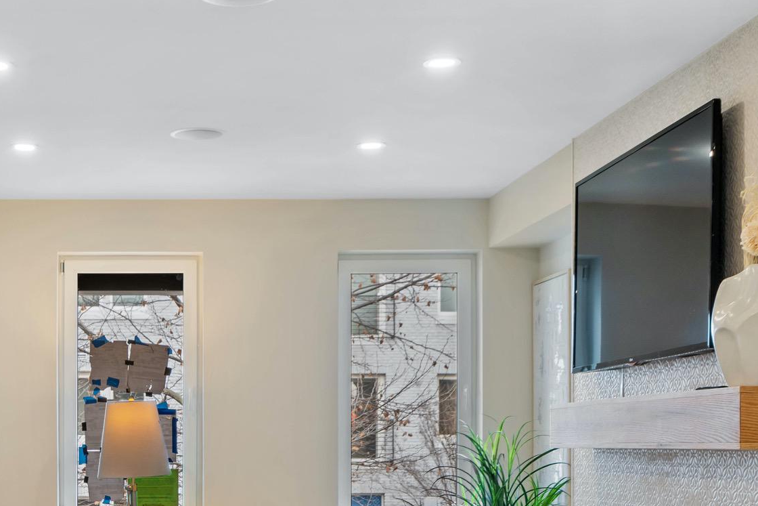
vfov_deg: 20.8
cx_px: 159
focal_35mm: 64
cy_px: 450
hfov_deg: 30.7
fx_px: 1348
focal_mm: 35
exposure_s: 1/10
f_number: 8
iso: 320
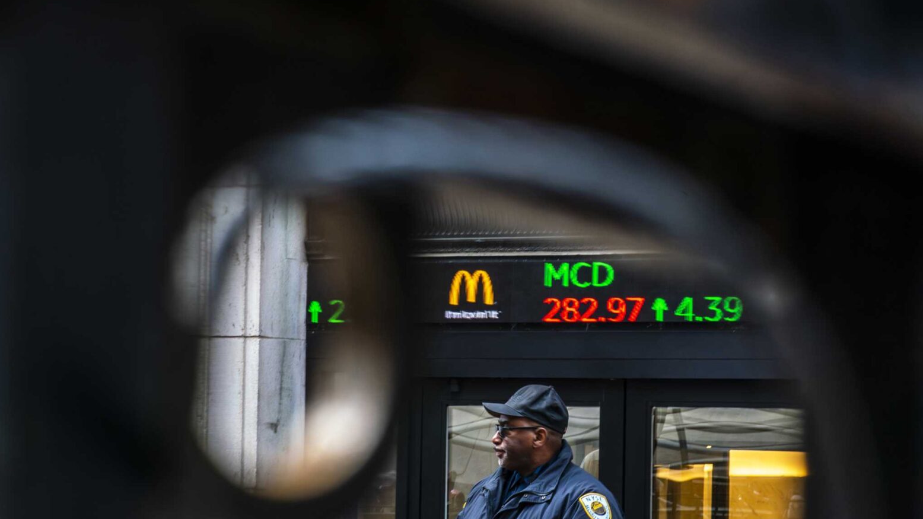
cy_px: 259
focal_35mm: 134
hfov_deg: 16.0
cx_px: 461
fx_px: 3279
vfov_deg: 9.0
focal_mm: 85
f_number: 16
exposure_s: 1/15
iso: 400
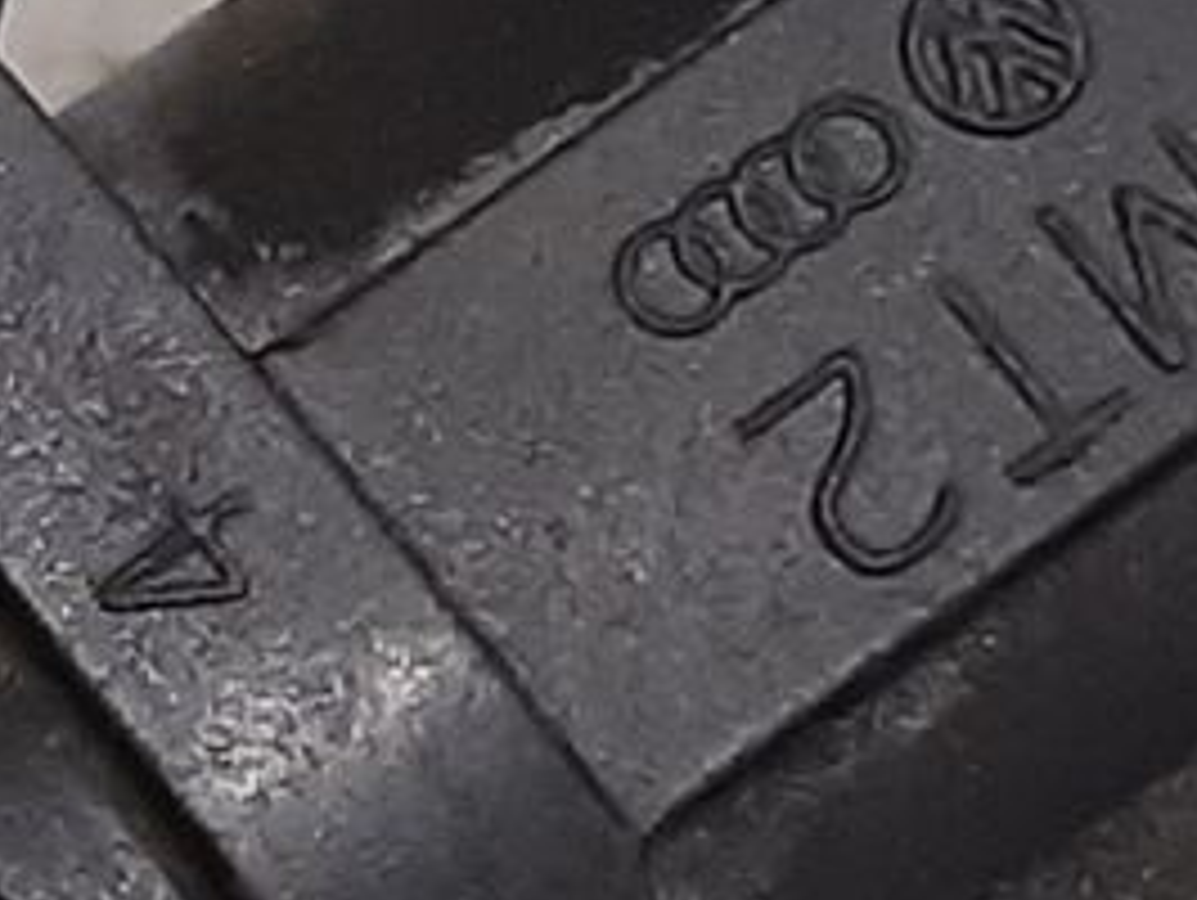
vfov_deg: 7.4
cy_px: 261
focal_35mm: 200
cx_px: 63
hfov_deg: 9.8
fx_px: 6922
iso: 160
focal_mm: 3.93
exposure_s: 1/50
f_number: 1.7
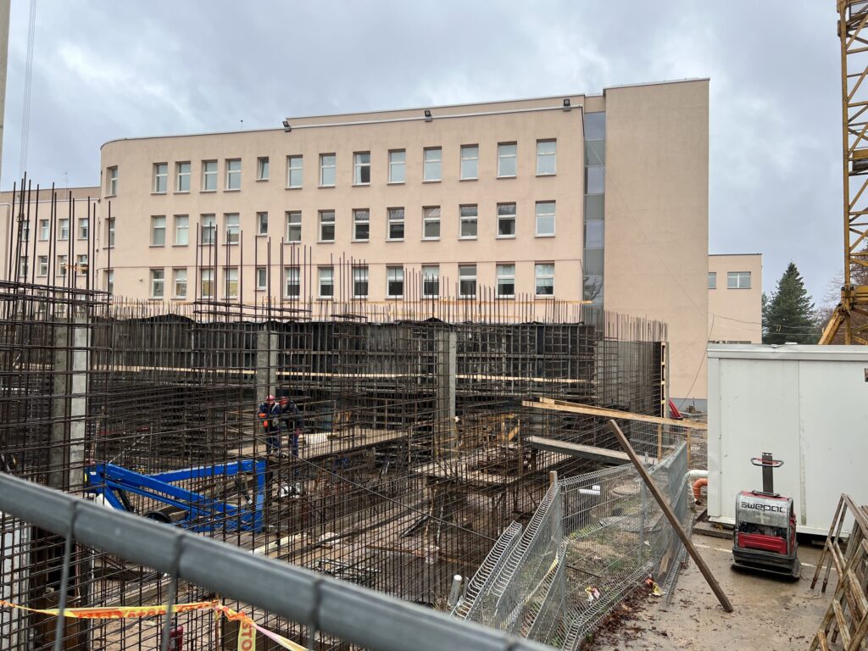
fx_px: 652
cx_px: 434
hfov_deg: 67.3
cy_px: 326
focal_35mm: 26
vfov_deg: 53.1
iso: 32
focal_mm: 5.7
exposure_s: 1/125
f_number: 1.5
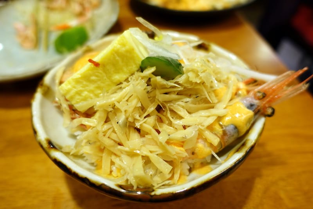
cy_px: 104
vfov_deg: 53.1
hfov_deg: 73.8
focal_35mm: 24
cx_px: 156
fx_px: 209
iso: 200
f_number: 1.8
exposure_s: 1/30
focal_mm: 8.8
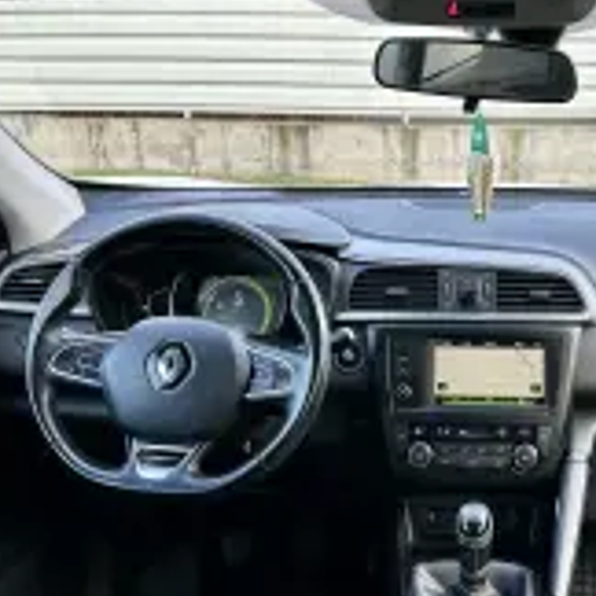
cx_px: 471
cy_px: 298
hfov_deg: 35.0
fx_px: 916
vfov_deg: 36.1
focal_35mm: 47
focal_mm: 6.86
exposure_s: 1/330
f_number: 1.78
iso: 100
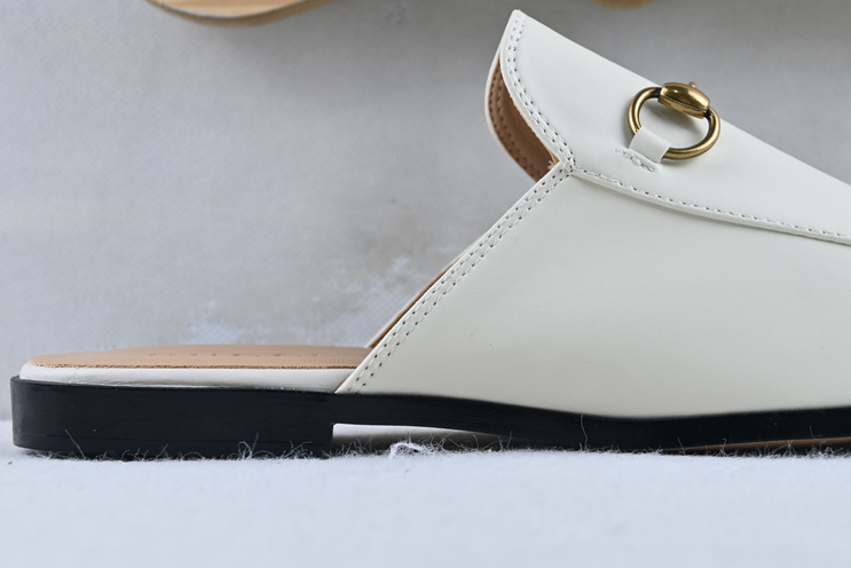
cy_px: 234
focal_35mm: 92
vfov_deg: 14.9
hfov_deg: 22.0
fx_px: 2176
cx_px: 580
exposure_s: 1/40
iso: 100
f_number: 5.6
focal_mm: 38
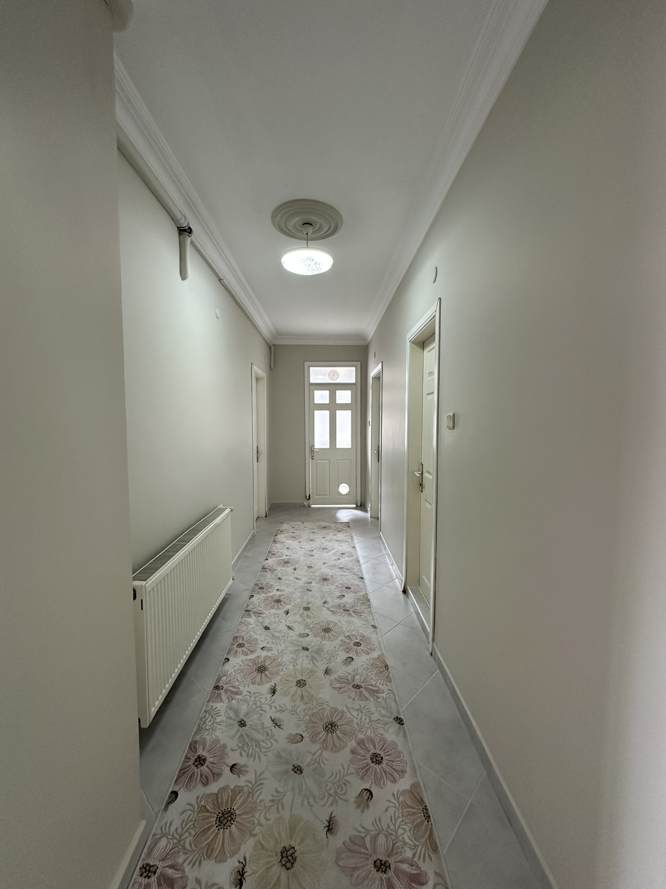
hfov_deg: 85.7
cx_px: 333
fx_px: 359
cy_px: 444
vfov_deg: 102.1
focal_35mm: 14
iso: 200
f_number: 2.2
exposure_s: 1/50
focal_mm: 2.22
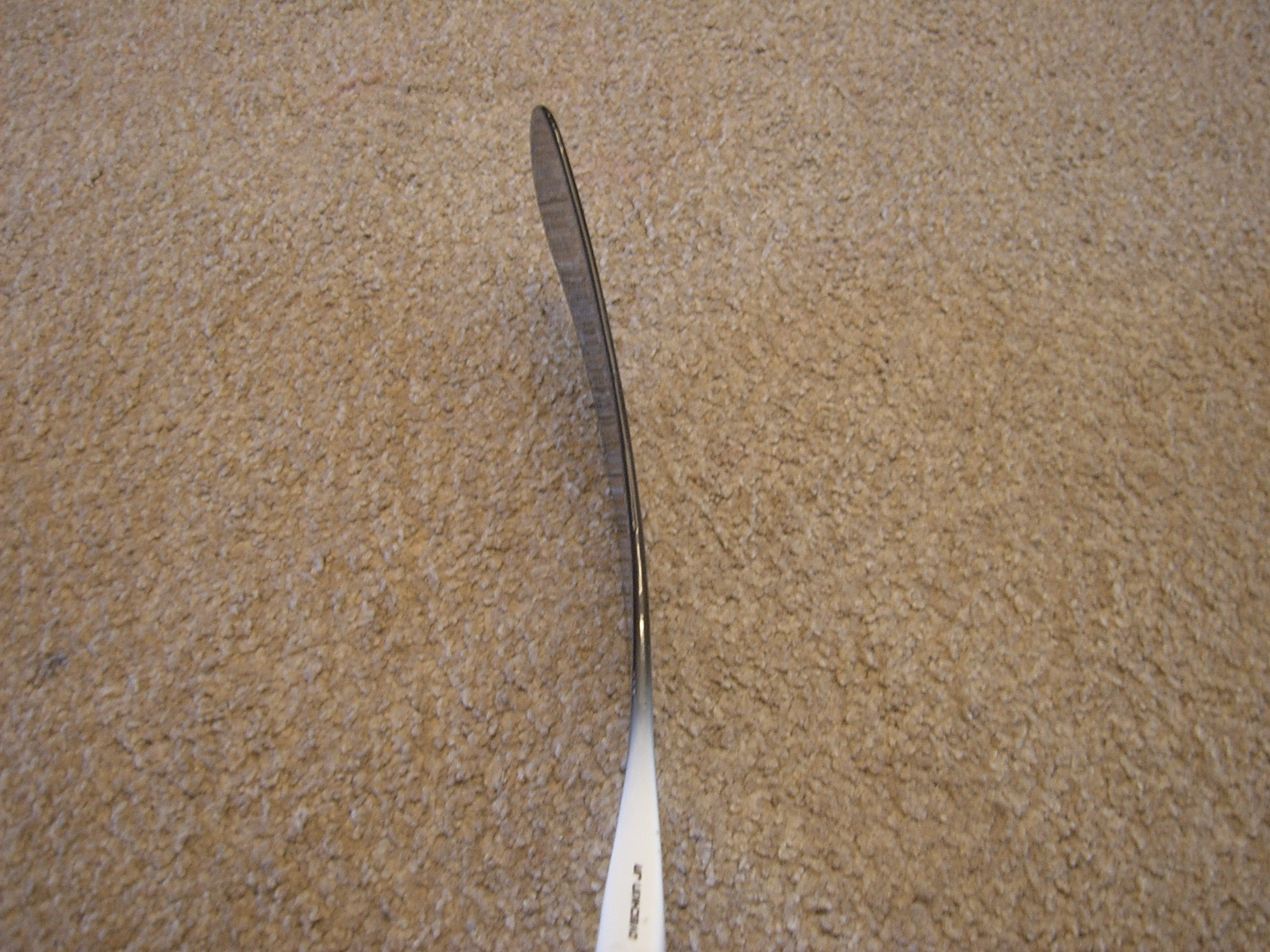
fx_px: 1284
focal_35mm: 35
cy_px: 476
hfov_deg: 52.6
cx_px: 635
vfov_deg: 40.7
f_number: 2.8
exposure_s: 1/8
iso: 100
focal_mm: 5.8
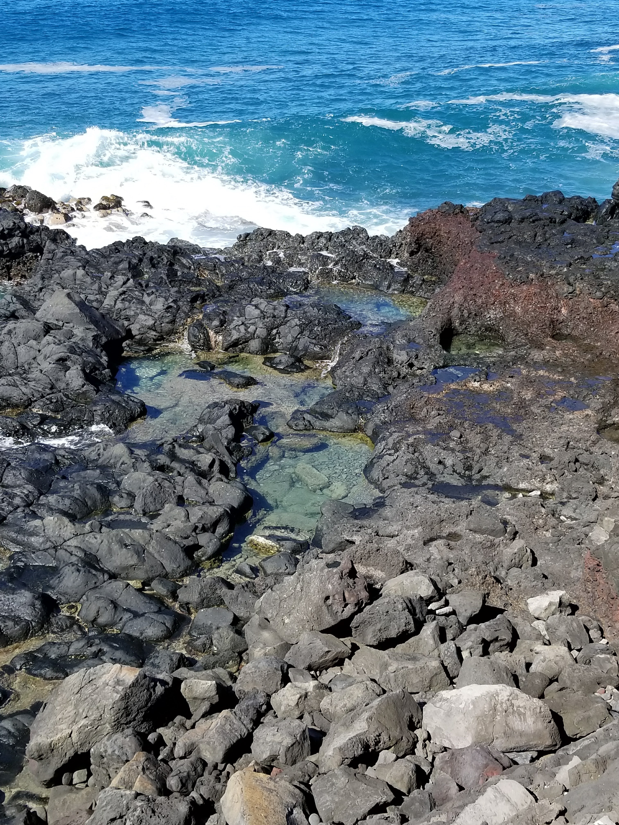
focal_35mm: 26
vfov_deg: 67.3
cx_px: 310
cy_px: 412
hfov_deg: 53.1
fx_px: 620
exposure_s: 1/1493
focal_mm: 4.25
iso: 50
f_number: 1.7
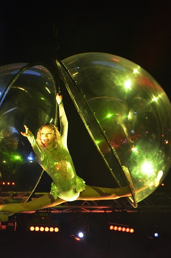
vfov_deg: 21.1
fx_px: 692
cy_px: 164
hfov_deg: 14.1
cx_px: 57
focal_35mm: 97
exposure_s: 1/320
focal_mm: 45
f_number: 5.3
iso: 4000
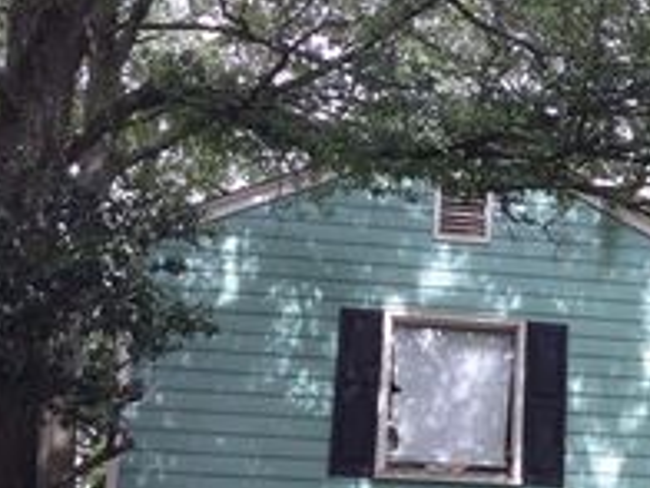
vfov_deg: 18.5
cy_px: 370
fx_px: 1483
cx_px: 643
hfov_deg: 23.7
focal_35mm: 79
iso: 25
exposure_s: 1/120
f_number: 2.4
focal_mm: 3.3
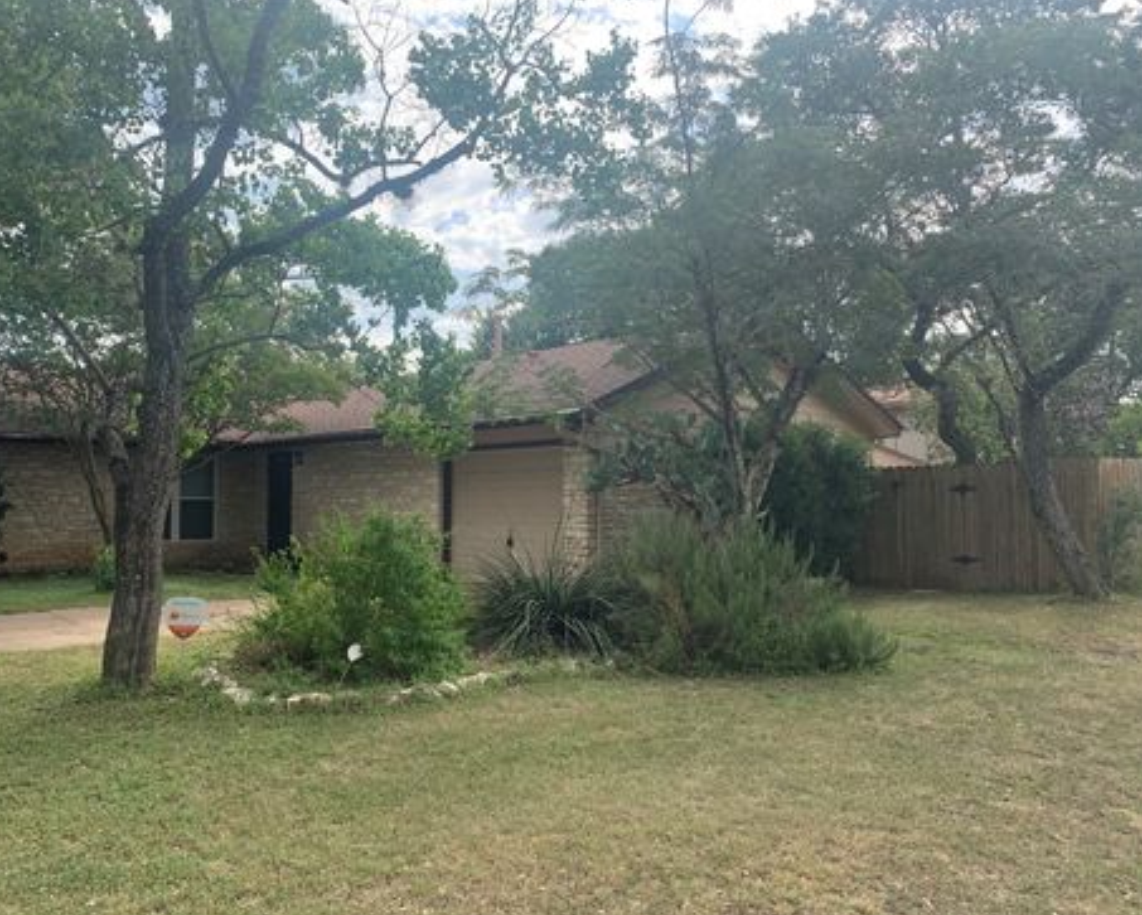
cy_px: 460
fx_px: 947
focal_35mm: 28
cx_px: 517
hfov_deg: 62.1
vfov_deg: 51.6
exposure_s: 1/835
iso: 25
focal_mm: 4.25
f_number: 1.8
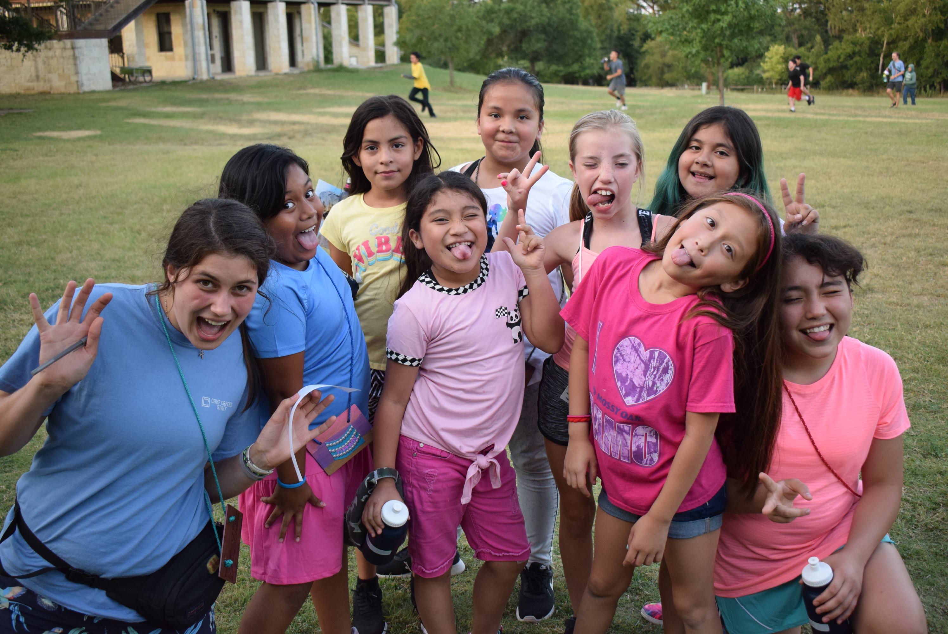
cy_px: 317
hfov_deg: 49.5
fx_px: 1028
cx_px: 474
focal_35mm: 39
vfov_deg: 34.3
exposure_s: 1/500
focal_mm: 26
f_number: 4
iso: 1400
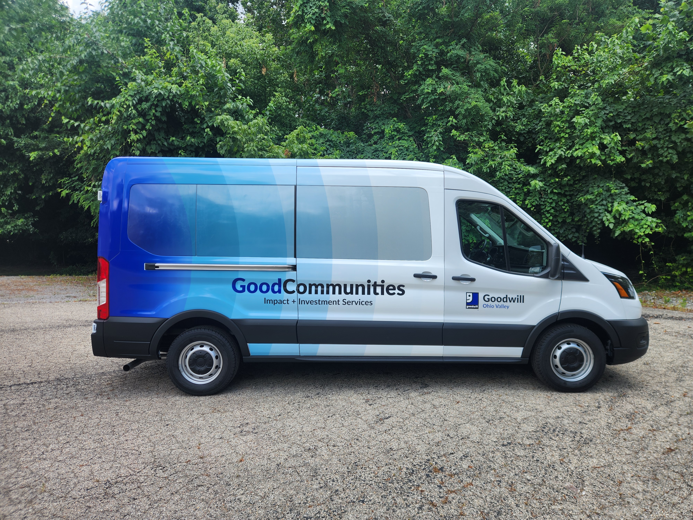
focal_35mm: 23
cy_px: 260
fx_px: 460
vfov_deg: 58.9
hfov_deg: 73.9
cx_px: 346
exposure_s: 1/505
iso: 20
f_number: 1.8
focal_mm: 5.4
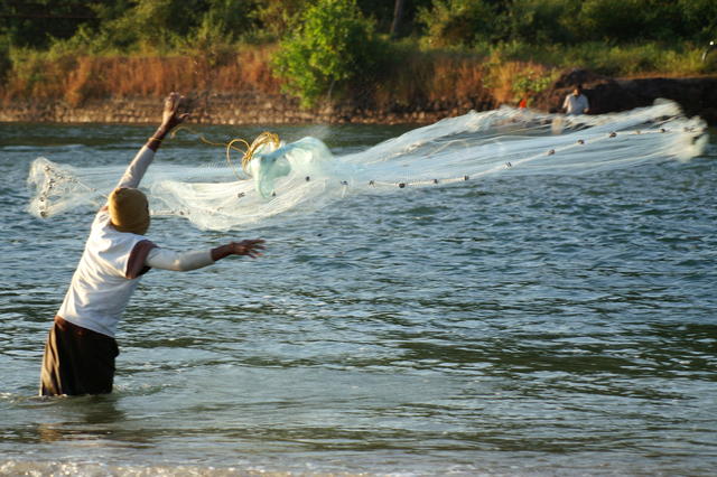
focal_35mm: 225
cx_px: 358
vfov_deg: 6.1
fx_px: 4479
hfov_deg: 9.2
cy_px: 238
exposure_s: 1/200
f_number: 5.6
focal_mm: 150
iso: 100
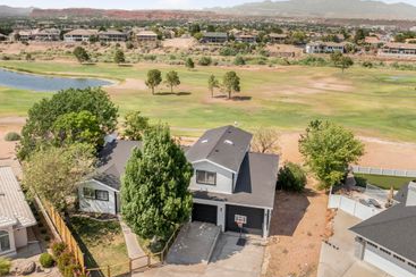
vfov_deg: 43.4
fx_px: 346
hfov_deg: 62.0
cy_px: 115
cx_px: 210
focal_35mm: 30
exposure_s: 1/2000
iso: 100
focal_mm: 8.38
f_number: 2.8
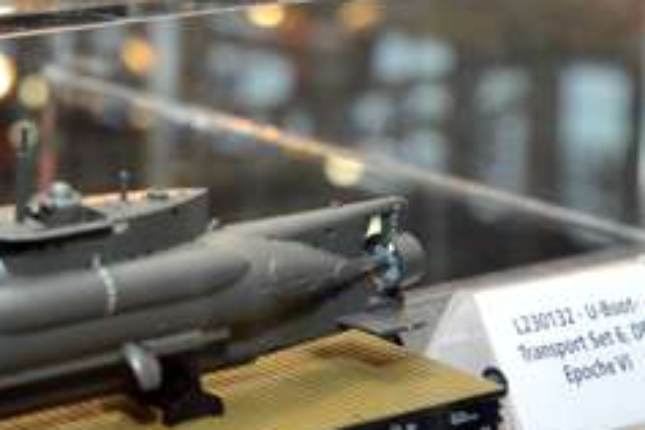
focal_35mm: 118
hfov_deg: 16.1
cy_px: -158
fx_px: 2114
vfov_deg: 11.3
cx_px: -288
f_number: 8
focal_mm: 35
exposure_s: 1/80
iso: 800
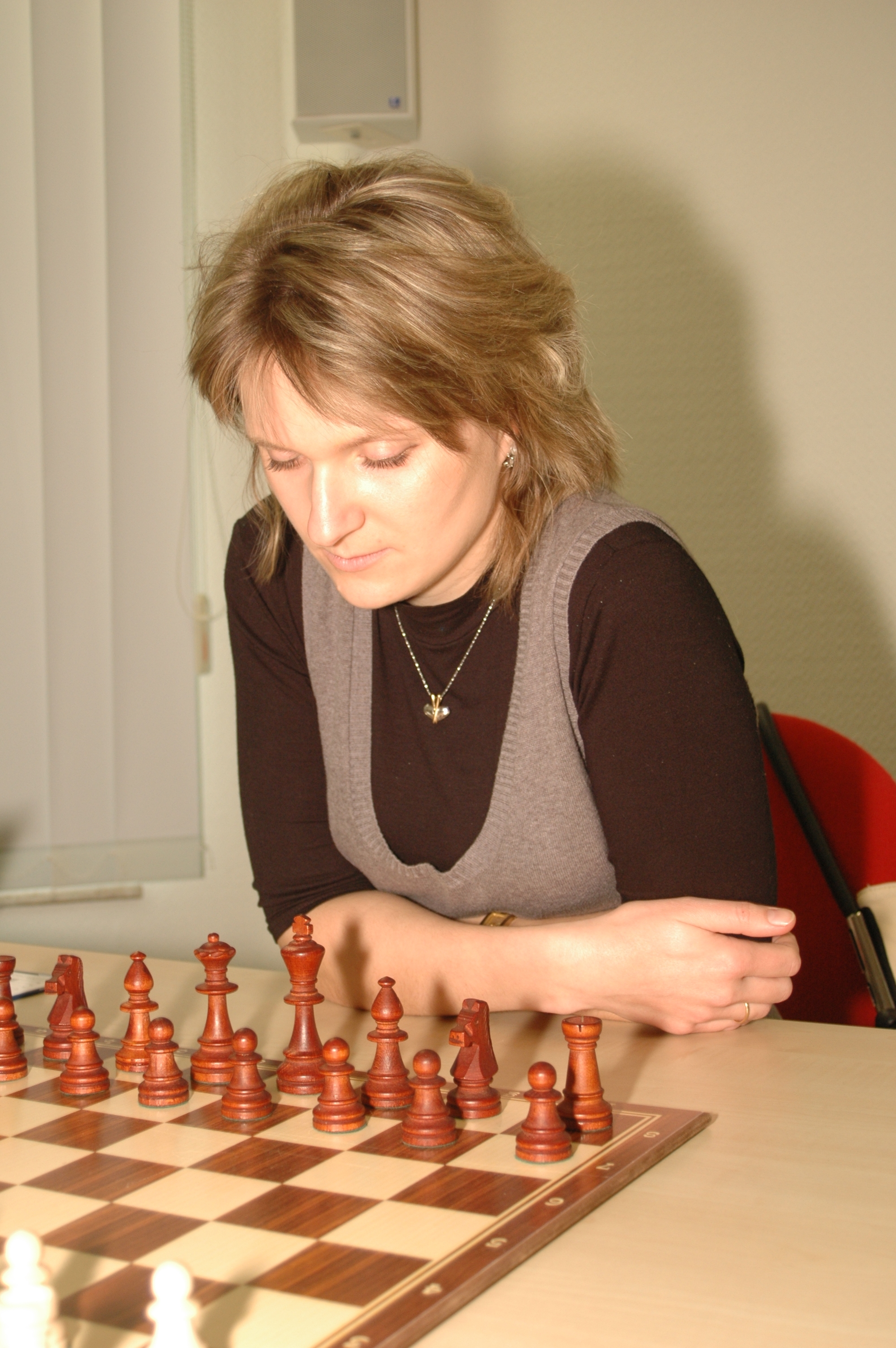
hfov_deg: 28.0
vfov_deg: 41.1
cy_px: 674
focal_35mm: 48
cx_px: 448
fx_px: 1795
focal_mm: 32
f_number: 4.8
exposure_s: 1/60
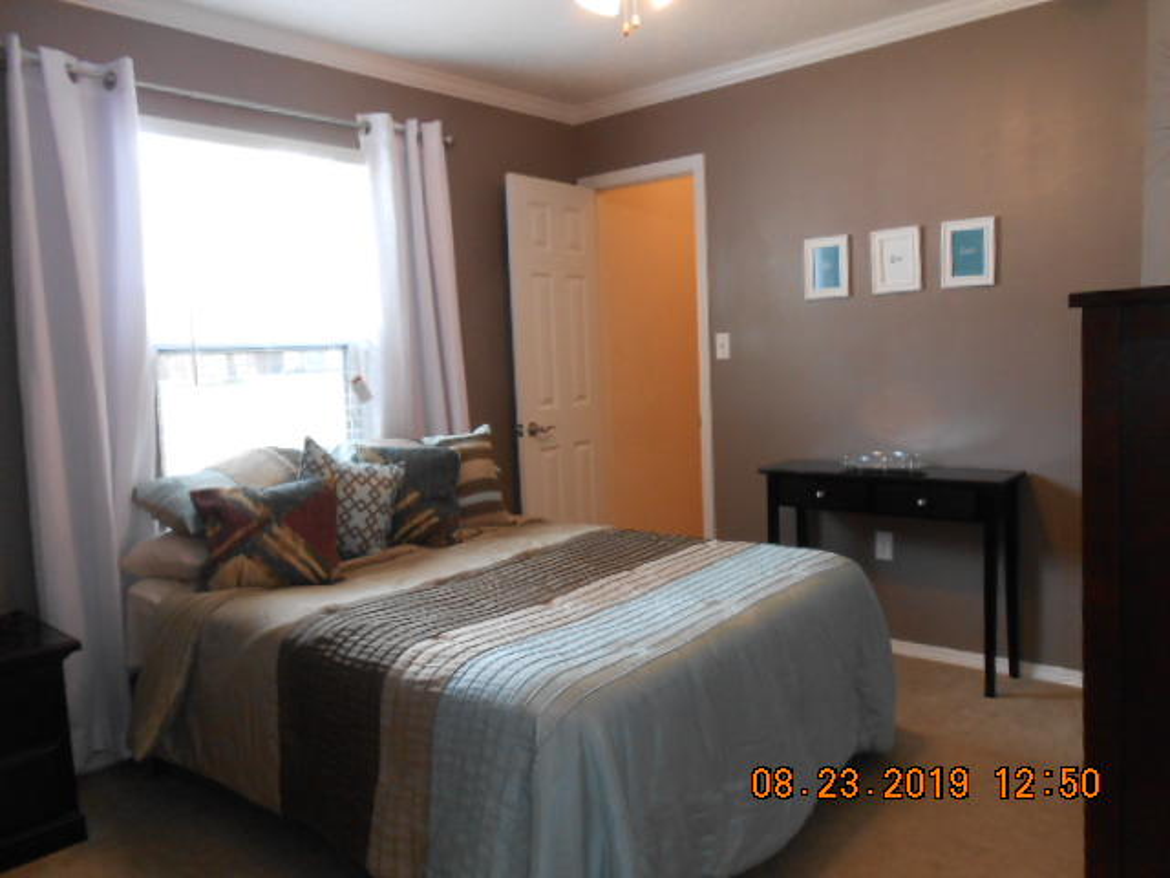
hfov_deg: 67.3
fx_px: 879
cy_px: 439
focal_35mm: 26
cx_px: 585
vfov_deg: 53.1
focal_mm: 4.6
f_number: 3.5
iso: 250
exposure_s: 1/30
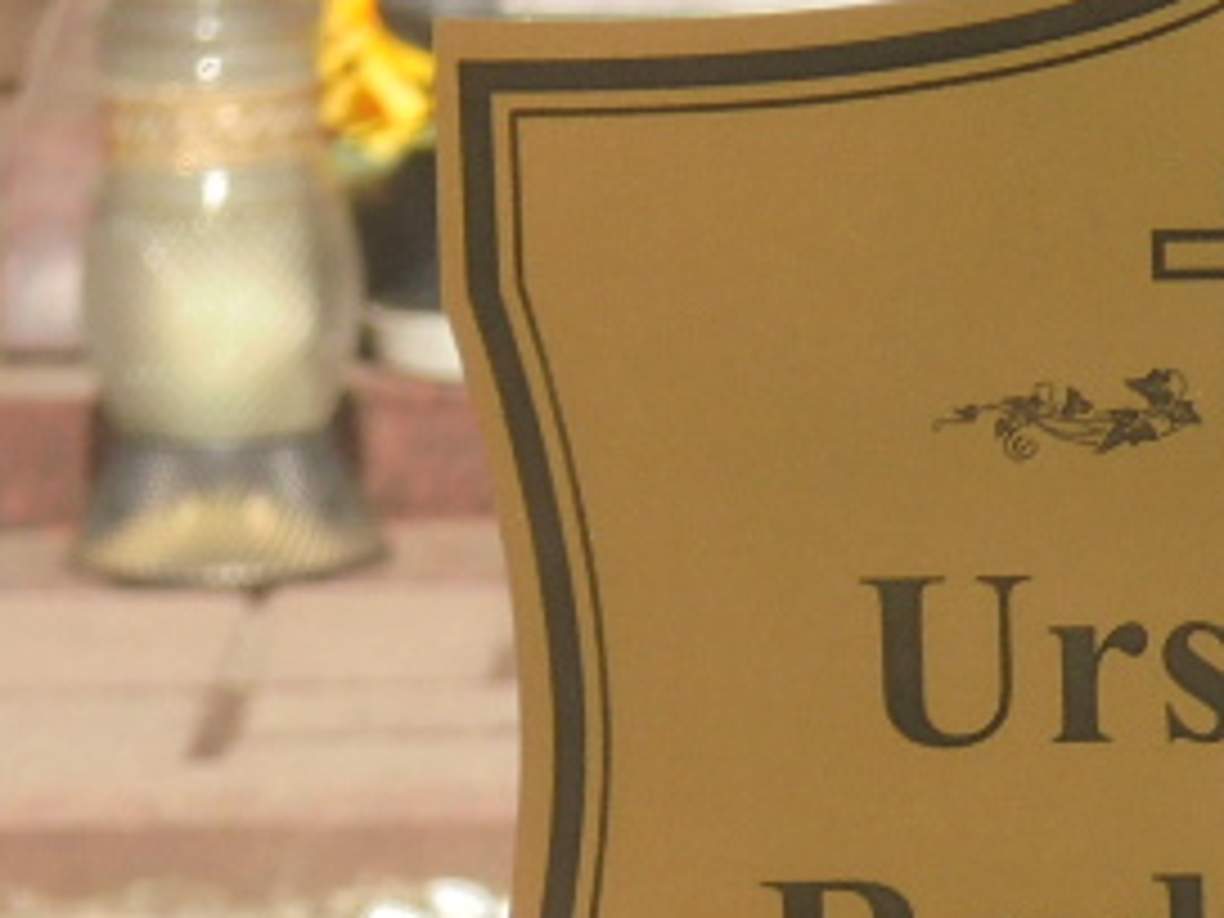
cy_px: 900
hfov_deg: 5.4
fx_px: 12977
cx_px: 1251
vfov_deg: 4.0
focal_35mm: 367
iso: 100
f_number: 6.5
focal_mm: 27.6
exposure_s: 1/250
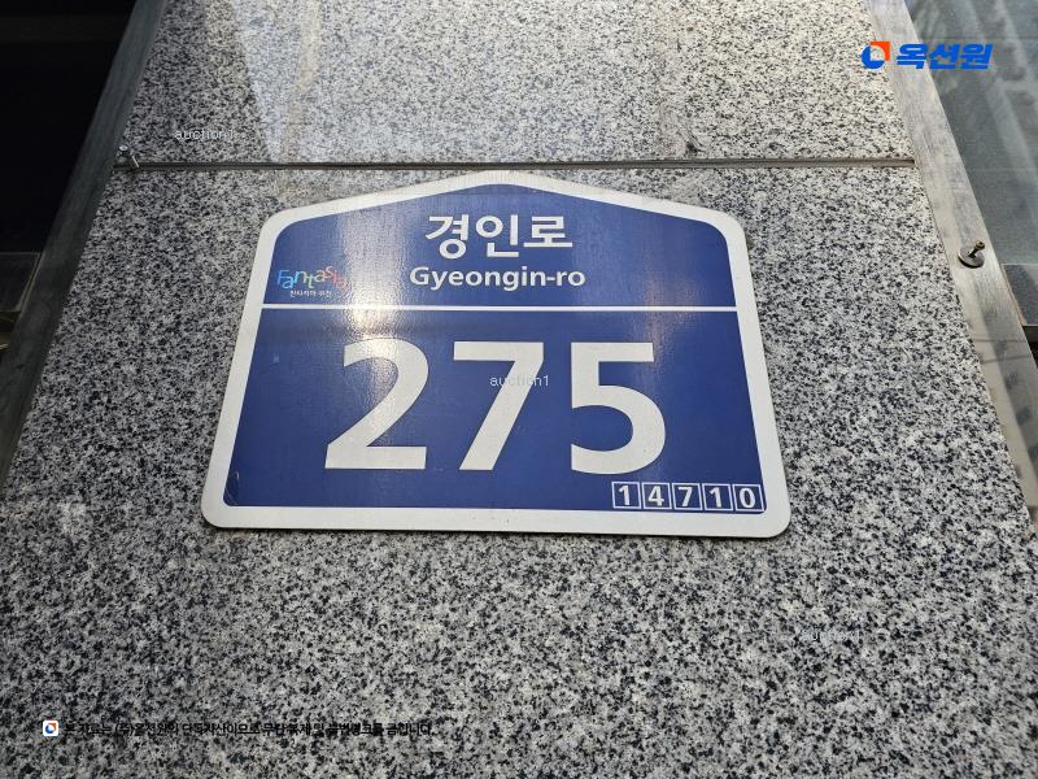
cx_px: 519
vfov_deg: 58.9
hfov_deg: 73.9
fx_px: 690
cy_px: 390
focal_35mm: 23
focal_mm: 6.3
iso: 12
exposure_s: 1/261
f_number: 1.7
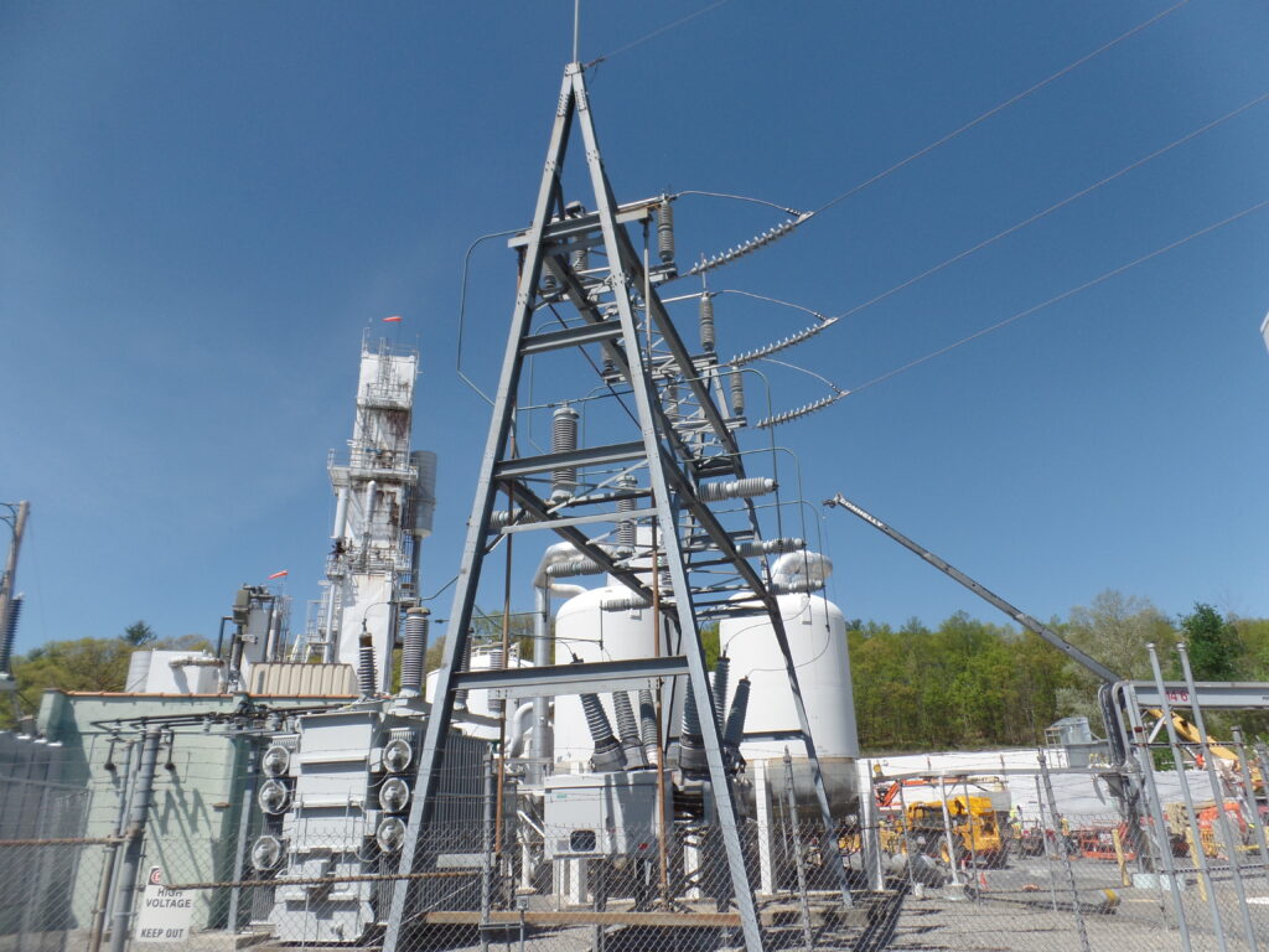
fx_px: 843
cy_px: 476
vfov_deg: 58.9
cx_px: 634
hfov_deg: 73.9
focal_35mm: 23
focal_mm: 4.1
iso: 80
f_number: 3.5
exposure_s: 1/1000
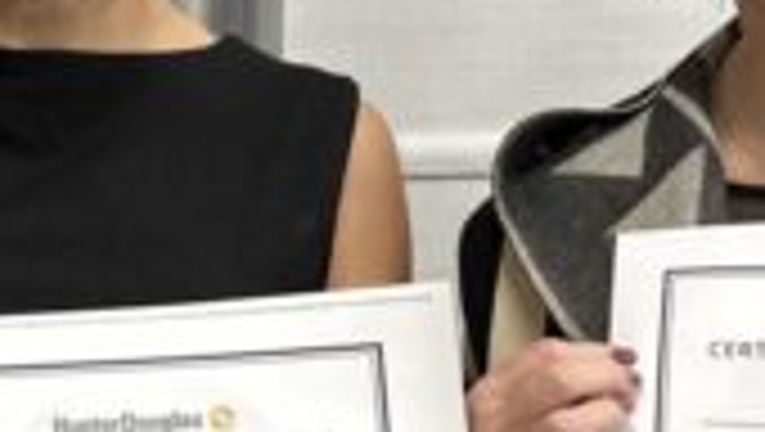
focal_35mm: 118
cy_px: 256
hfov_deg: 17.5
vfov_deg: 10.3
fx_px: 2396
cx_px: -81
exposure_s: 1/120
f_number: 1.78
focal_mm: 6.86
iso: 160
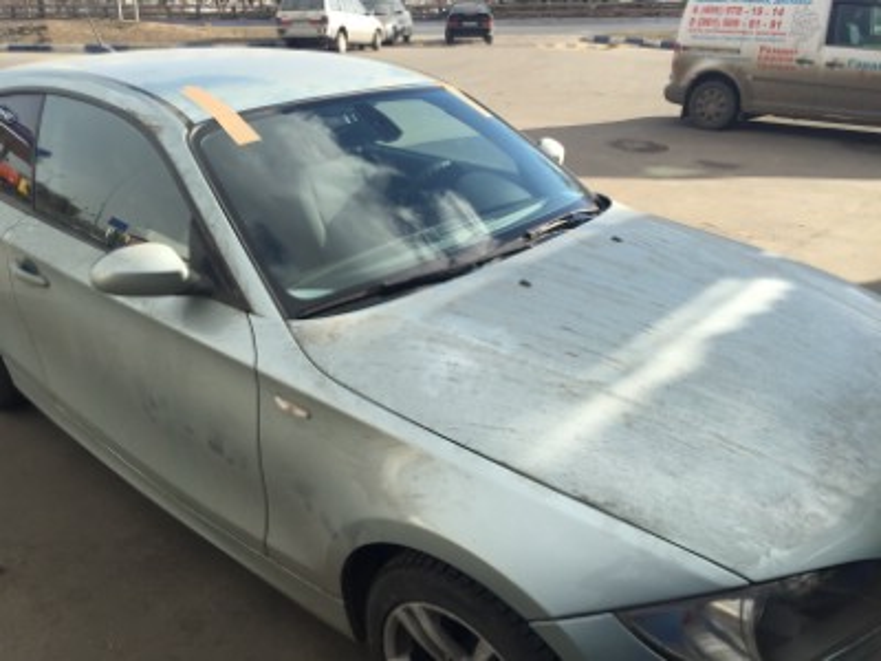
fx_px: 738
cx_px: 440
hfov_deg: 61.7
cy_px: 330
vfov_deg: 48.2
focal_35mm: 29
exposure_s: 1/1099
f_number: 2.2
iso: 32
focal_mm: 4.15
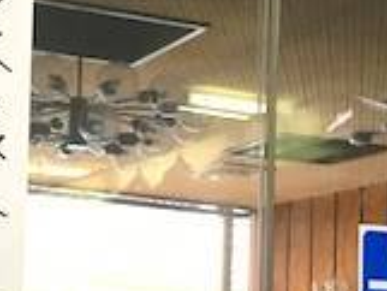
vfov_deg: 12.7
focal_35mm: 115
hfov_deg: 17.0
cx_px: 281
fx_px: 1287
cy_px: 286
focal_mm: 4.15
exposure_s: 1/30
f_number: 2.2
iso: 32
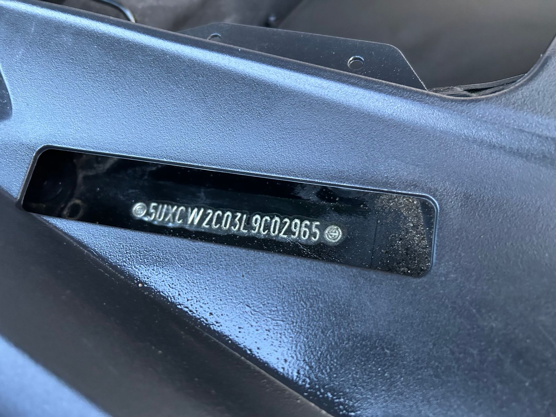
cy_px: 208
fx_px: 418
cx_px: 278
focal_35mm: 26
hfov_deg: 67.3
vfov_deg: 53.1
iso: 640
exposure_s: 1/40
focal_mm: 5.7
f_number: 1.5
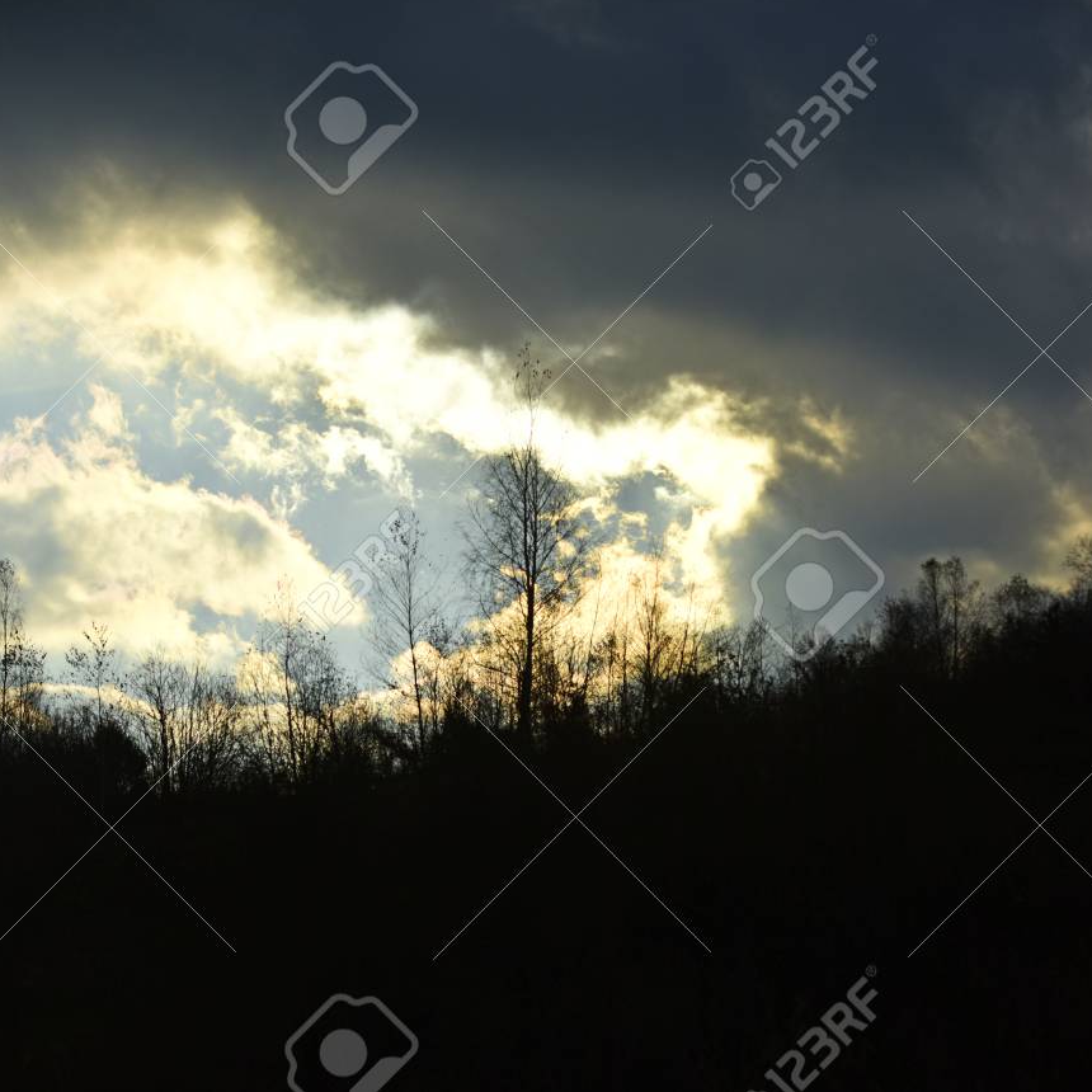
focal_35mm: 131
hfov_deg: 13.3
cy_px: 543
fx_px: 4675
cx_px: 574
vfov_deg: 13.3
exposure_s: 1/8000
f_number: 3.2
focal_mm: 102
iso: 100
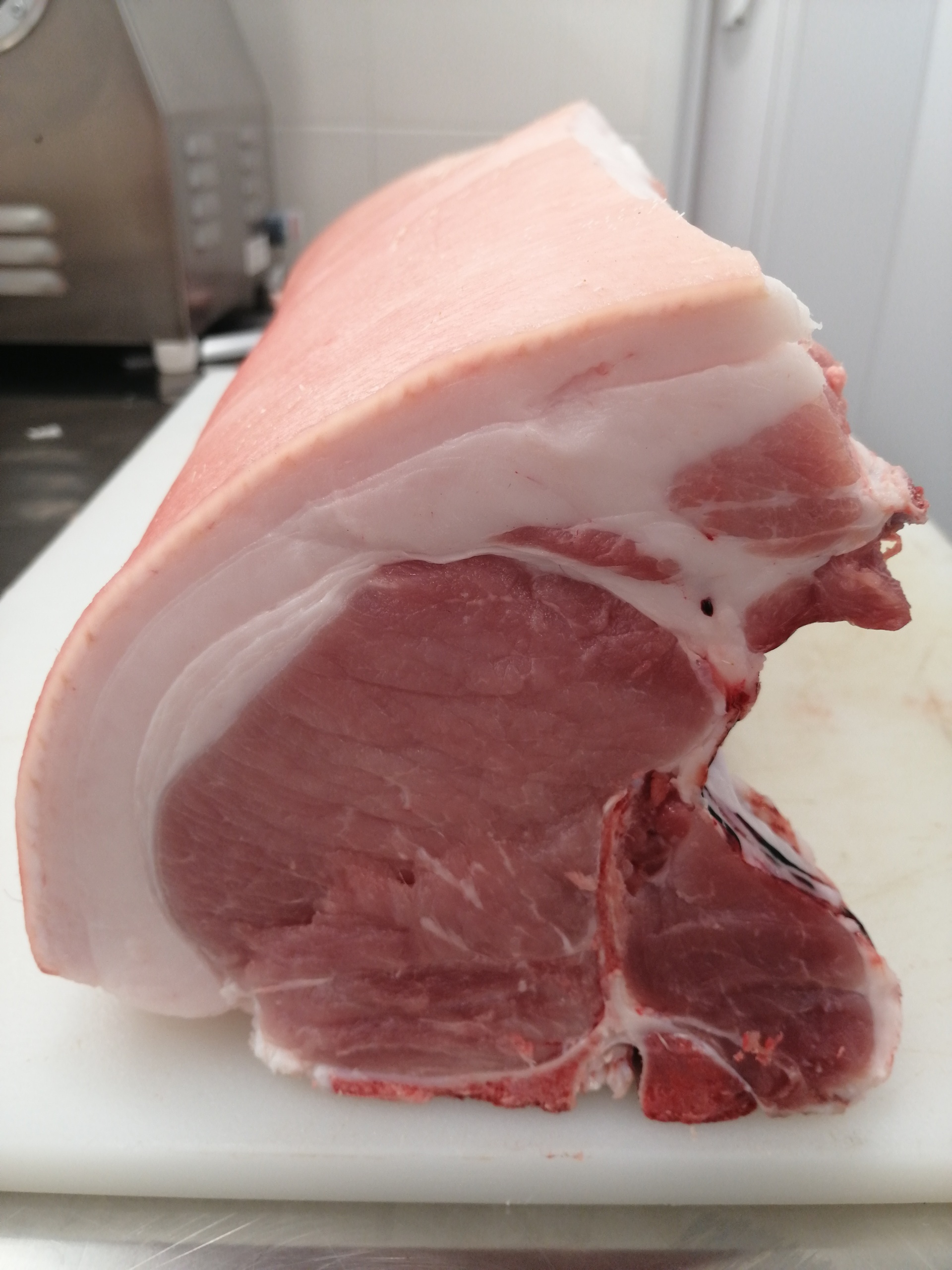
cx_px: 476
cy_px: 635
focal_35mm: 27
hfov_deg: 51.4
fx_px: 990
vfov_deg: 65.3
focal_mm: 3.95
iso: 100
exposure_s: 1/50
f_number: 1.8
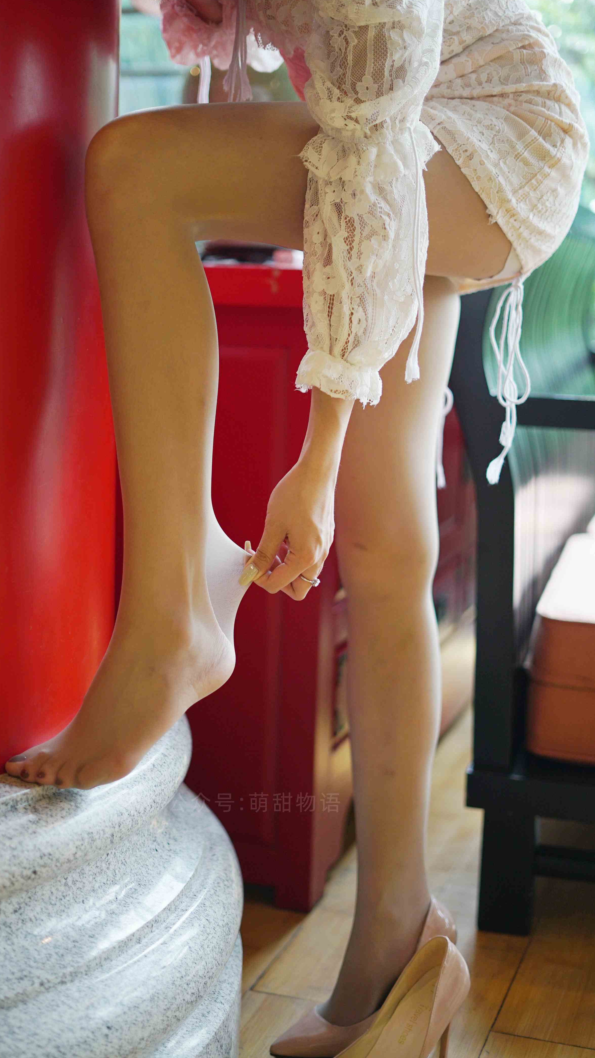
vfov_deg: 39.2
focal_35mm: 53
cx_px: 253
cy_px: 532
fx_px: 1487
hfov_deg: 22.6
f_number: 1.8
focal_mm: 50
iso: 320
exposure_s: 1/400
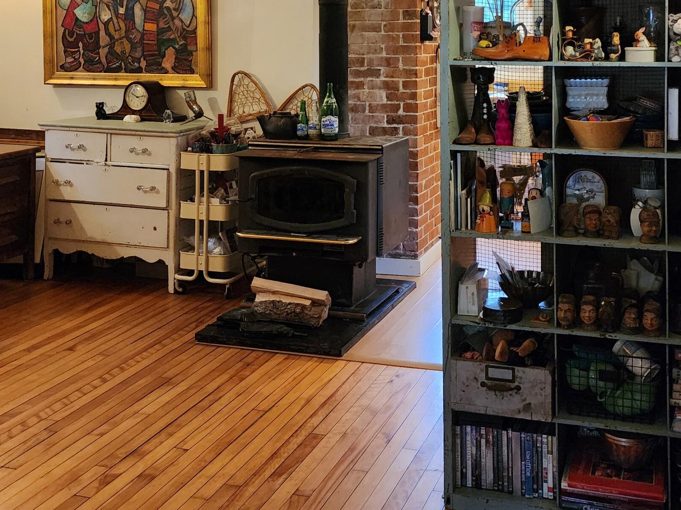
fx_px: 846
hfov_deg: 43.4
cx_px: 442
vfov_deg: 32.1
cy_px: 61
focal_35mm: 43
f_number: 1.8
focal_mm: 6.4
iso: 1000
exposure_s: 1/120
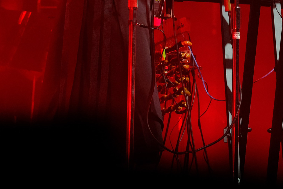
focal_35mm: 214
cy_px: -38
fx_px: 1682
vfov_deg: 6.4
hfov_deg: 9.6
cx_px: 224
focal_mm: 56
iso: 1600
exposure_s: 1/125
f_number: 3.6
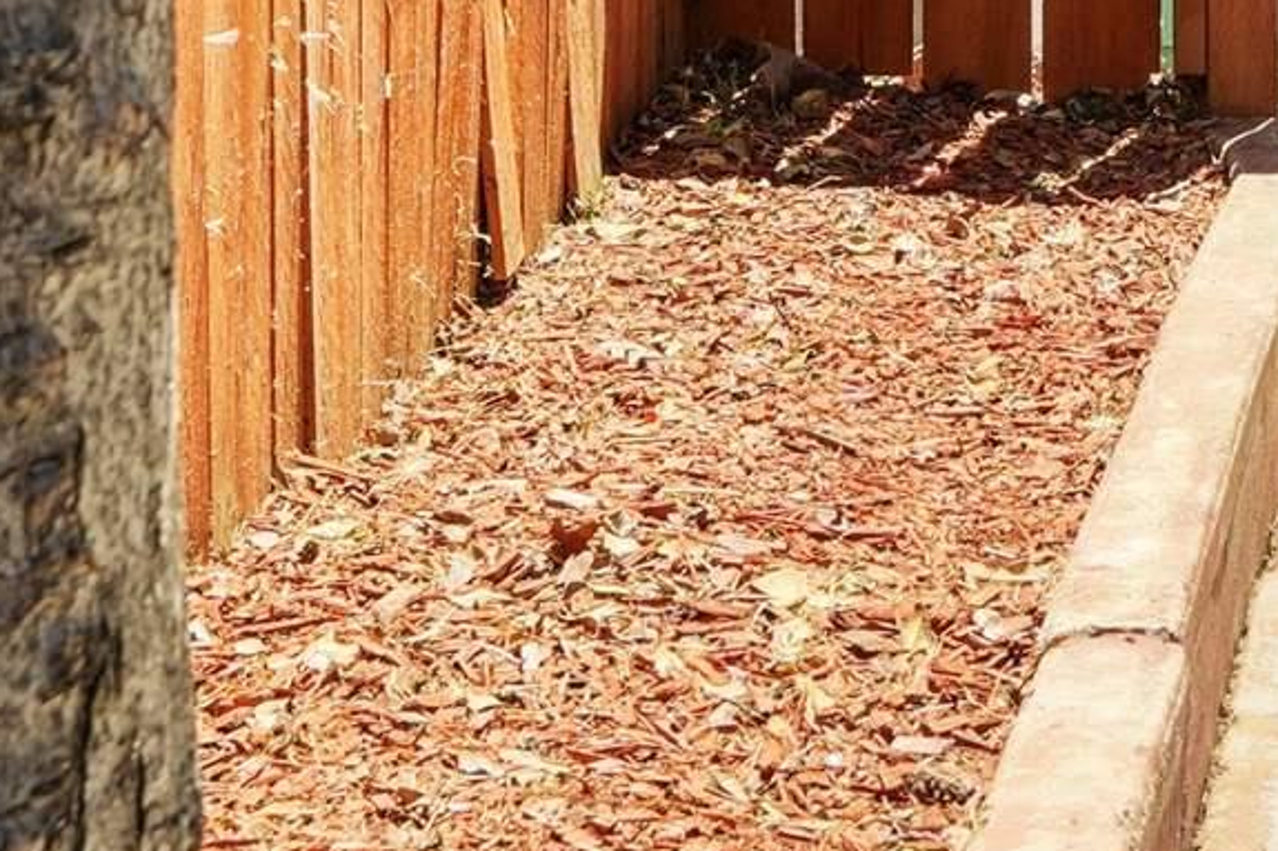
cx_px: 1625
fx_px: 6636
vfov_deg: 6.9
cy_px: -1249
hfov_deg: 10.8
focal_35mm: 187
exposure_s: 1/30
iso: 125
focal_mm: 35
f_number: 8
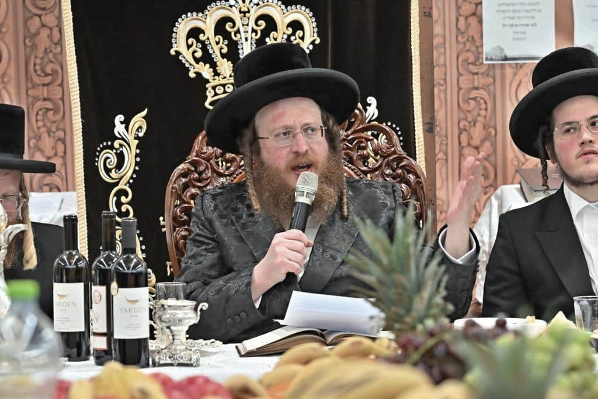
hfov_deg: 15.1
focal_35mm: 136
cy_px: 200
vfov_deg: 10.1
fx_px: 2258
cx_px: 299
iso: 1250
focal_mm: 91
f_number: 4
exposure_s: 1/320
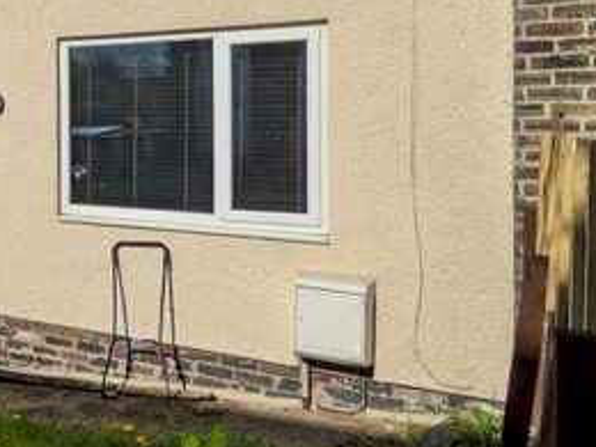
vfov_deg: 33.0
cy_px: 118
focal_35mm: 43
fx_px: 740
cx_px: -124
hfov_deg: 34.7
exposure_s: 1/2538
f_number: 2.2
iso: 47
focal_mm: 2.22
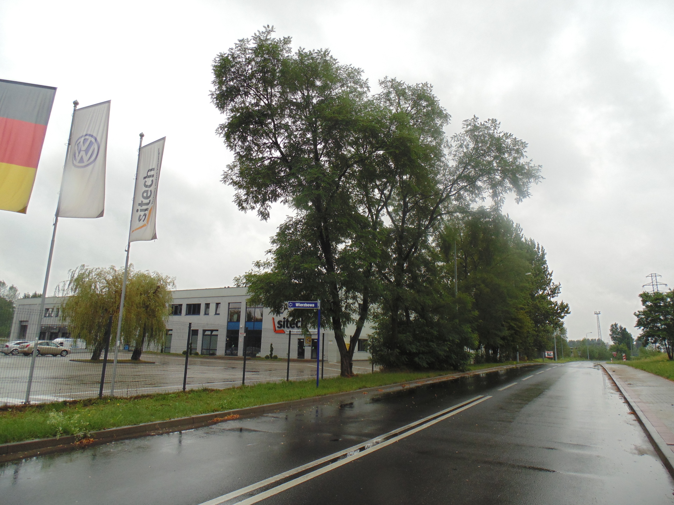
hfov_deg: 76.4
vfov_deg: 61.1
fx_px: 428
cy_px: 252
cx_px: 337
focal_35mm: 22
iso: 80
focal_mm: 4
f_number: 3.1
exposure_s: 1/250
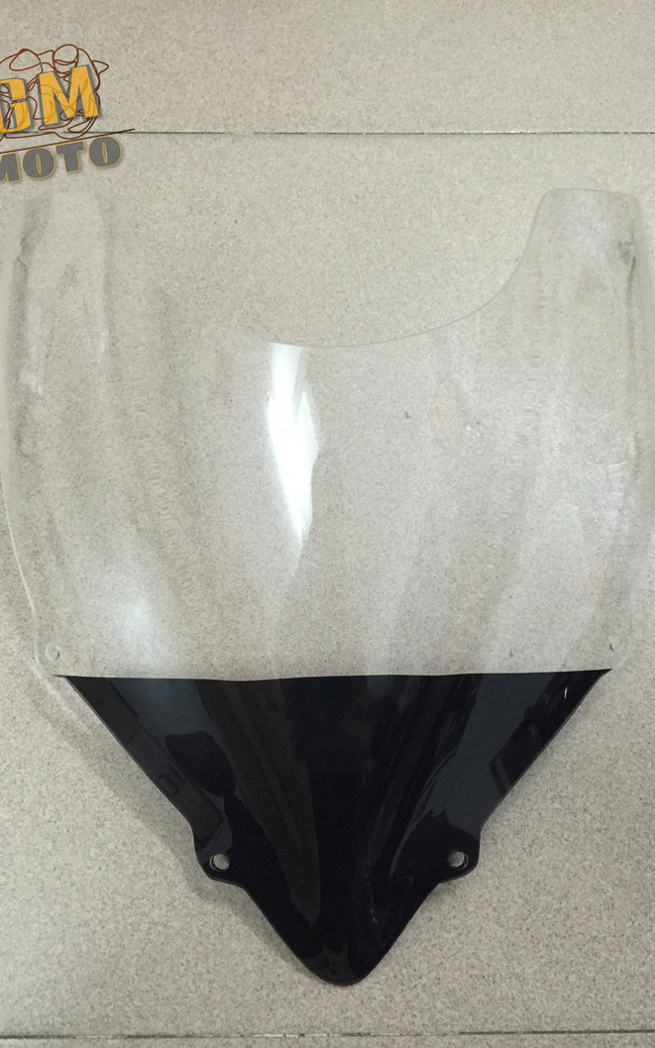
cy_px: 527
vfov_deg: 61.2
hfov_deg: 40.6
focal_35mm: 31
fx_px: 886
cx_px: 321
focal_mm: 4.15
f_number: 2.2
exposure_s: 1/24
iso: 250
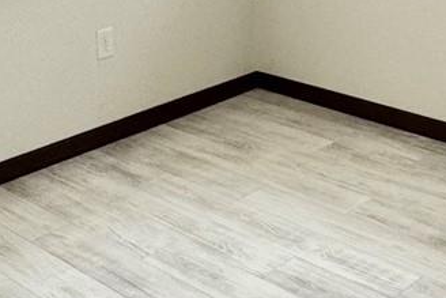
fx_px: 880
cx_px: 345
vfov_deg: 17.0
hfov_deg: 28.0
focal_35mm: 71
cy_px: -178
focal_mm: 2.22
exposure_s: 1/120
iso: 125
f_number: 2.2
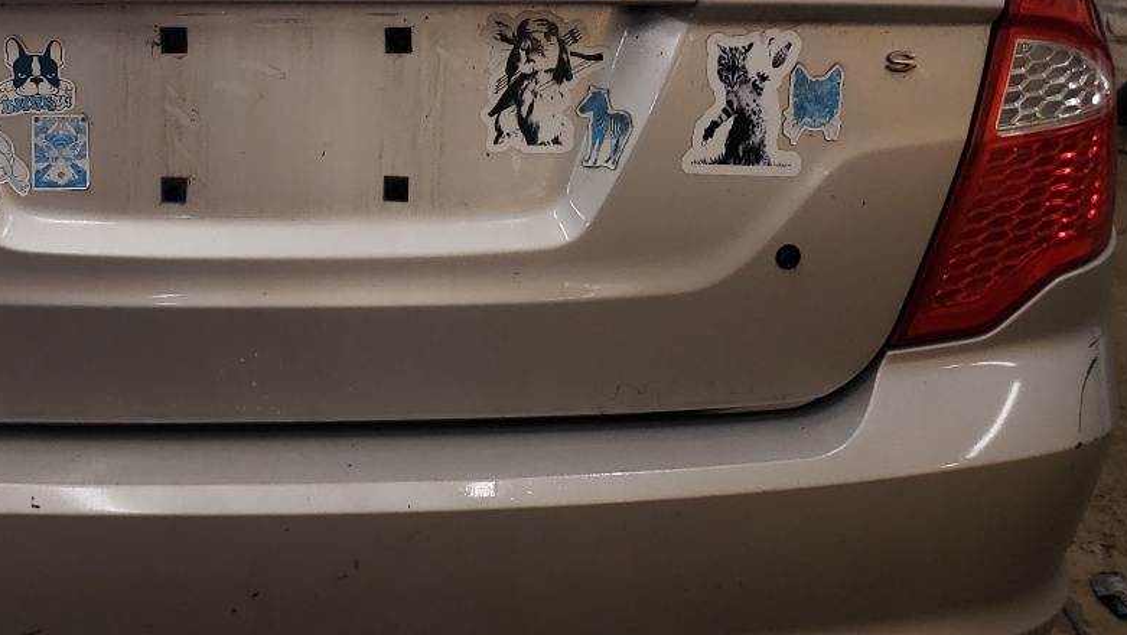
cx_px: 268
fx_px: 1734
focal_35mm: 58
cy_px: 162
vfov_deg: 20.6
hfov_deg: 35.1
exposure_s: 1/60.2
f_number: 1.5
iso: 50
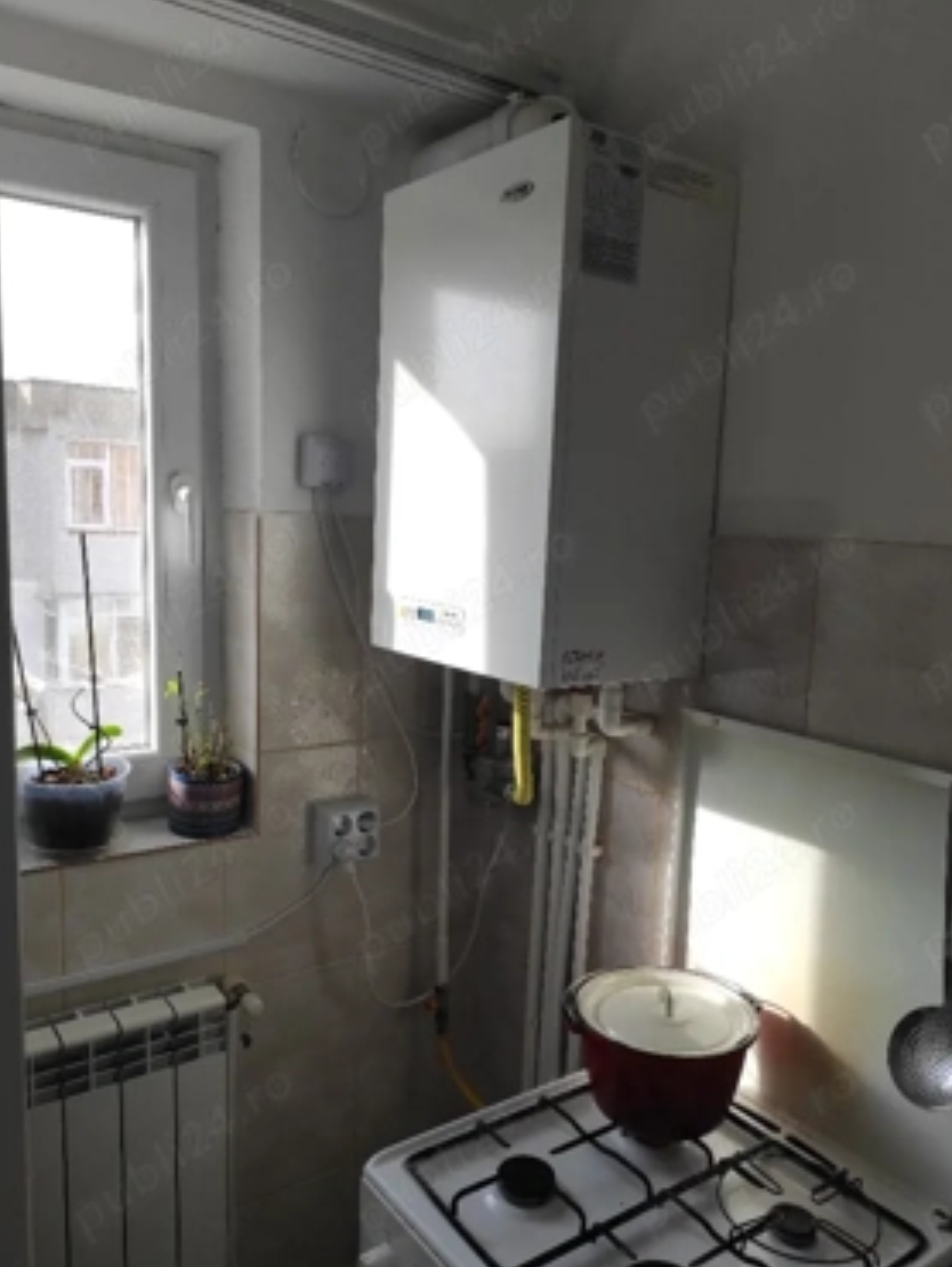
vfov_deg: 65.3
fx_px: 989
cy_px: 644
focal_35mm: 27
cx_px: 500
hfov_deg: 51.4
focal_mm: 5.43
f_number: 1.89
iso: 100
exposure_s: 1/263
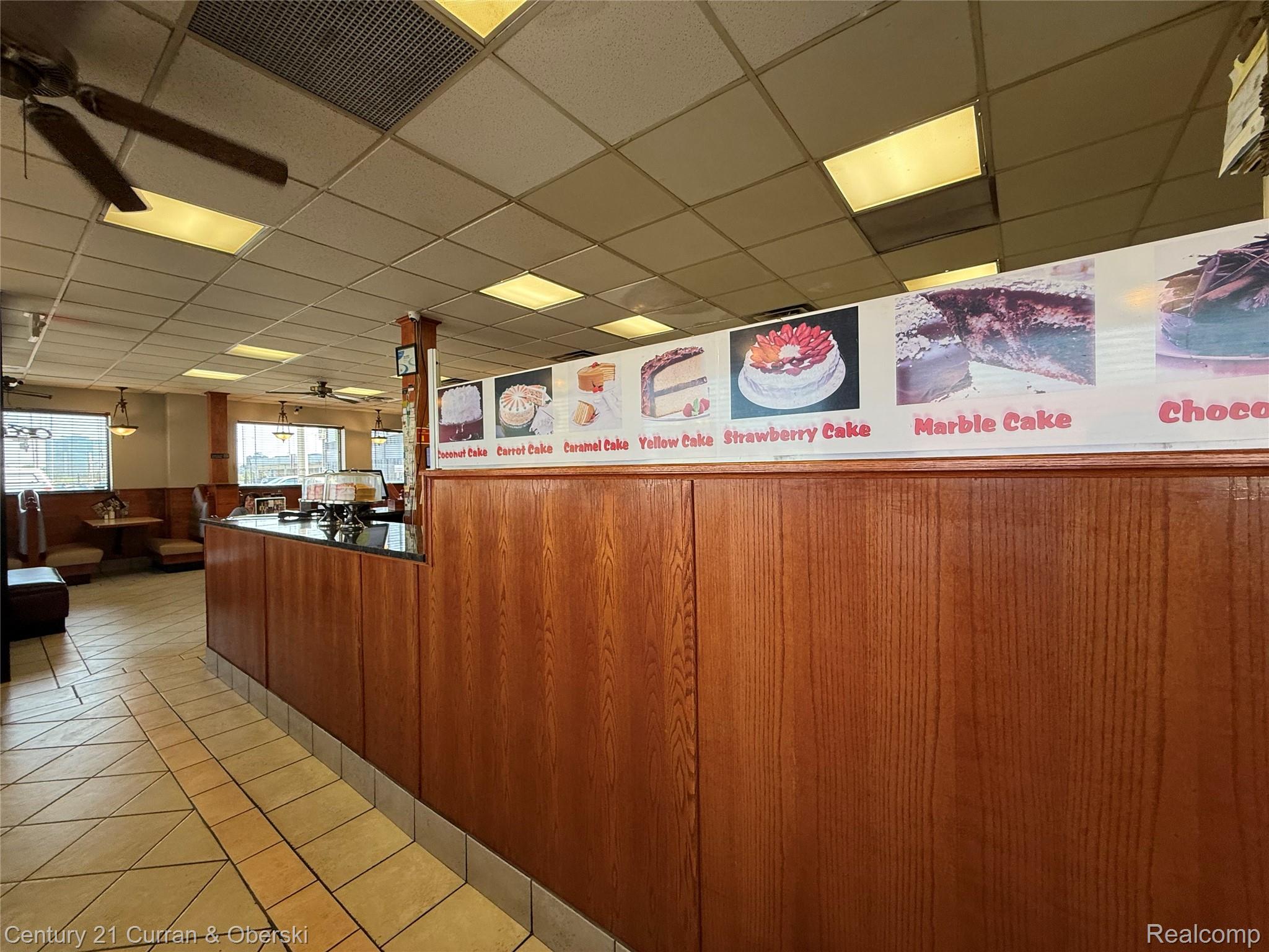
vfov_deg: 85.7
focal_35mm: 14
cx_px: 634
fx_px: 513
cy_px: 476
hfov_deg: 102.1
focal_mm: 2.22
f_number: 2.2
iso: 160
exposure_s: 1/120
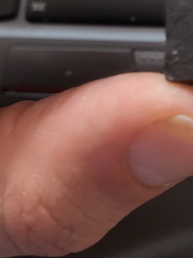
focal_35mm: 81
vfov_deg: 23.7
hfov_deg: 18.1
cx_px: 147
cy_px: 49
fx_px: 602
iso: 640
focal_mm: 4.25
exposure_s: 1/24
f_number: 1.8
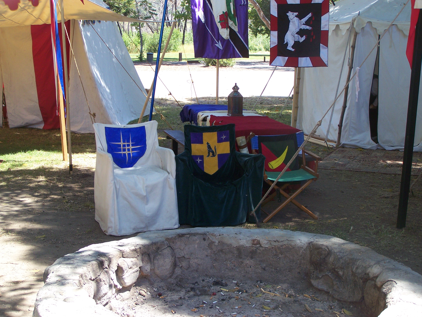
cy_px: 158
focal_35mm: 59
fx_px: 720
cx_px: 211
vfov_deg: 24.8
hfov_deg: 32.7
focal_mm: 9.8
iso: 80
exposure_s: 1/250
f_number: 3.1
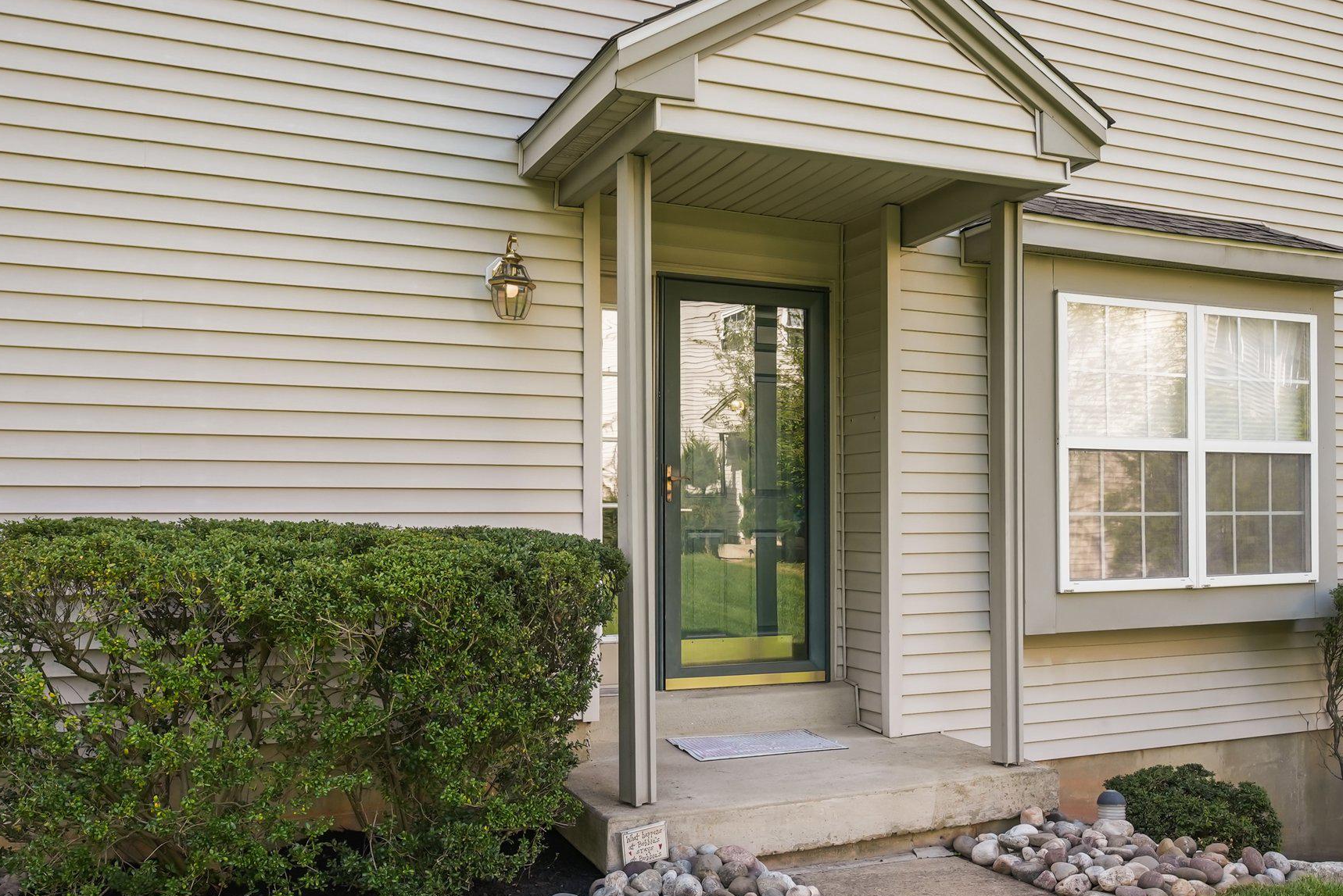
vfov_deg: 42.2
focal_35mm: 31
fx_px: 1157
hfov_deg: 60.1
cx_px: 755
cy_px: 521
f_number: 11
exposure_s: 1/80
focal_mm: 26
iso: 800
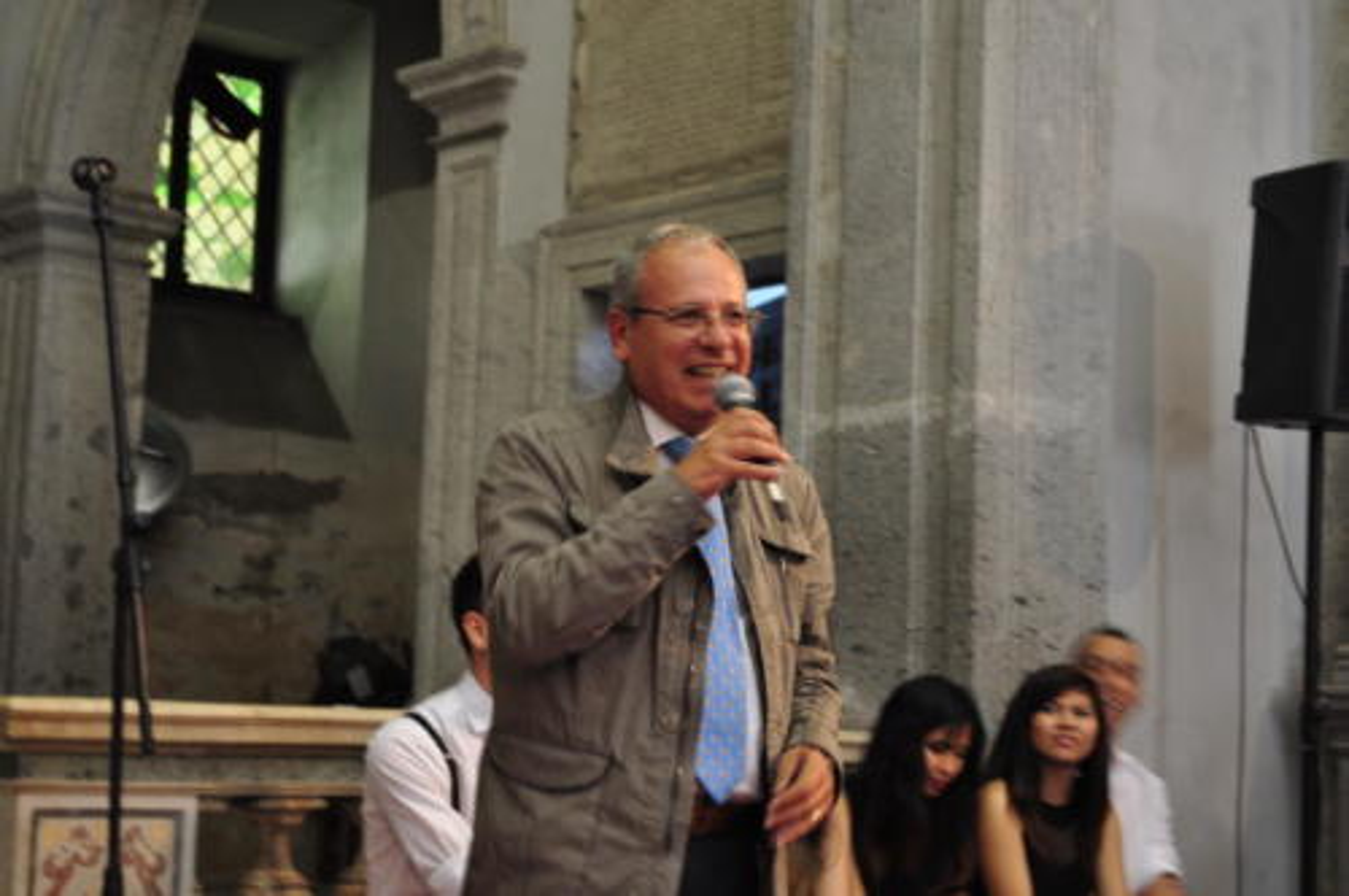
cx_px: 674
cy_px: 448
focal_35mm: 66
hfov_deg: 30.5
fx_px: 2470
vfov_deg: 20.6
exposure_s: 1/4
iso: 400
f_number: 5.3
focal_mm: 44
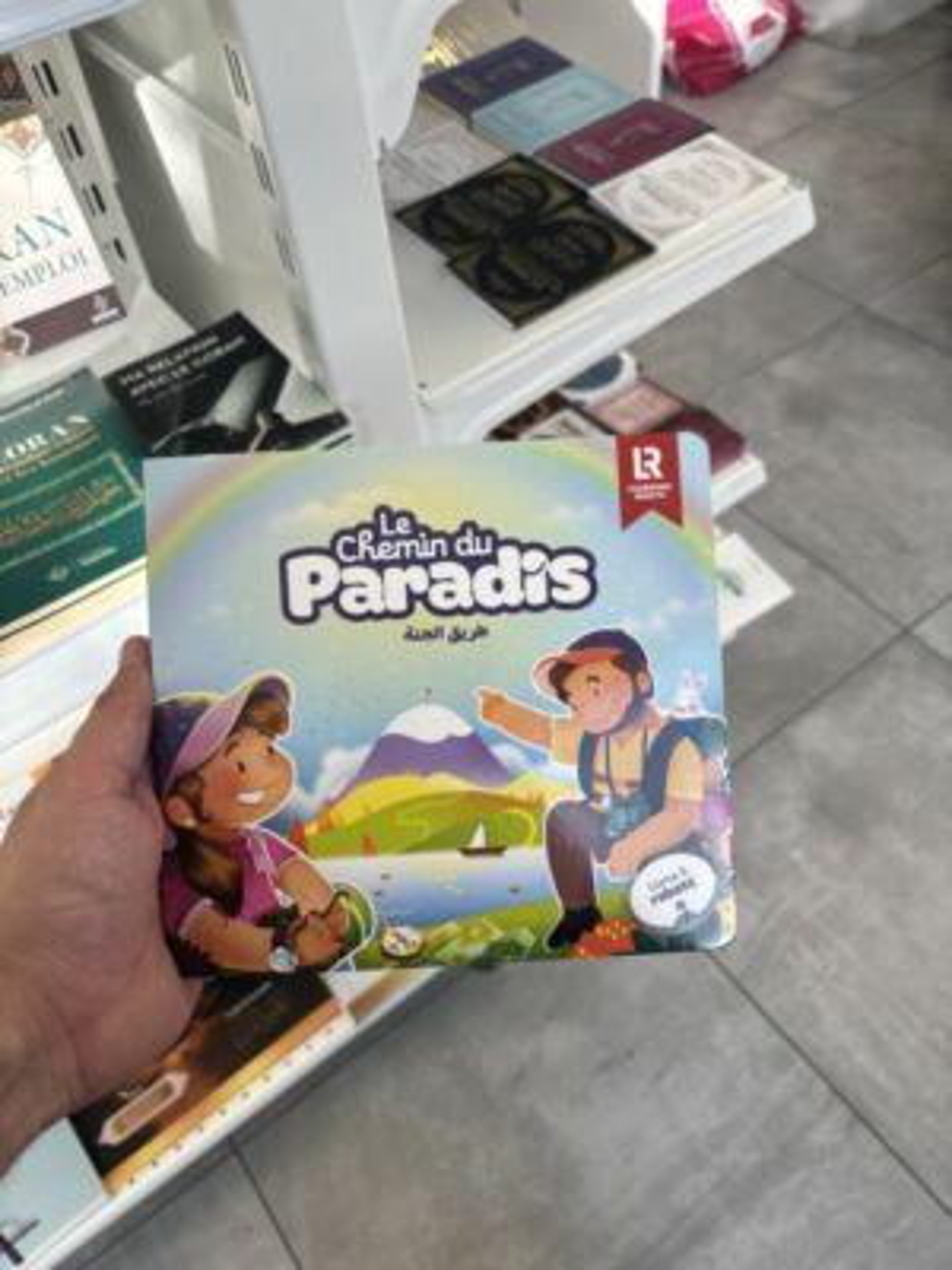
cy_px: 635
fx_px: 953
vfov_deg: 67.3
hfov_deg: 53.1
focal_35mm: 26
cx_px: 476
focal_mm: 5.96
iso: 50
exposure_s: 1/242
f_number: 1.6
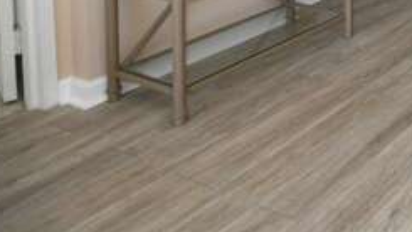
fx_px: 503
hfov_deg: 29.8
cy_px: -168
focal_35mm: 46
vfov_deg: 20.0
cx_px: 595
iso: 200
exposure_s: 1/125
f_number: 3.5
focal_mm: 14
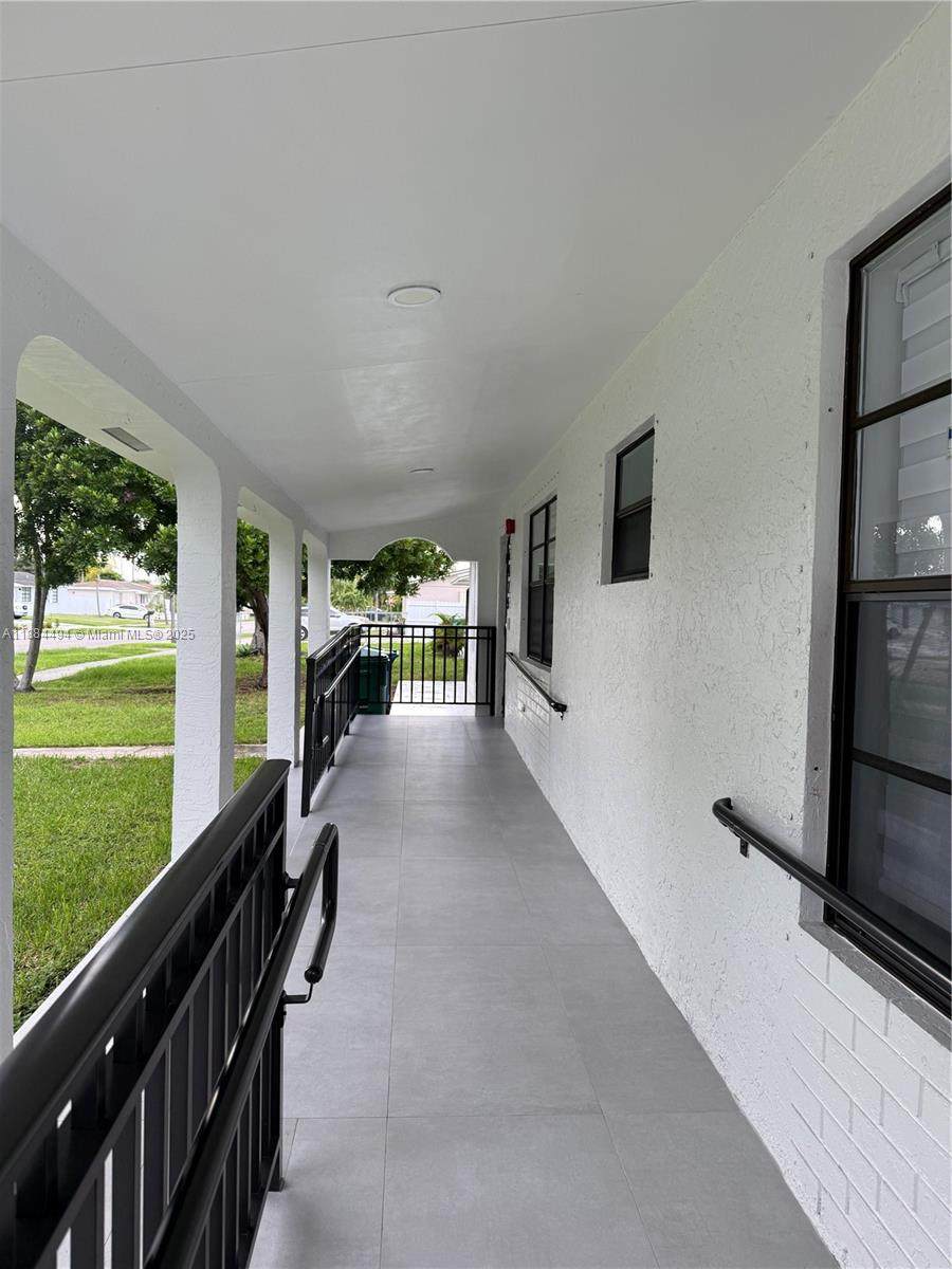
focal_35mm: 24
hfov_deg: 56.8
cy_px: 634
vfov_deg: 71.6
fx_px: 880
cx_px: 476
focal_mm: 6.76
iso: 100
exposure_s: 1/273
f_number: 1.78
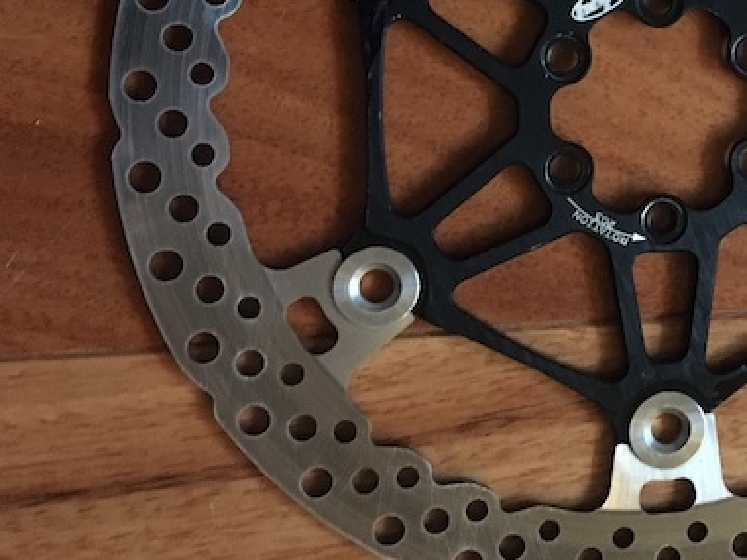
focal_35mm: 61
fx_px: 1316
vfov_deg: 23.7
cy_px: 108
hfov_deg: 29.4
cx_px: 761
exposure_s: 1/15
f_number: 2.2
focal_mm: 4.15
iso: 500
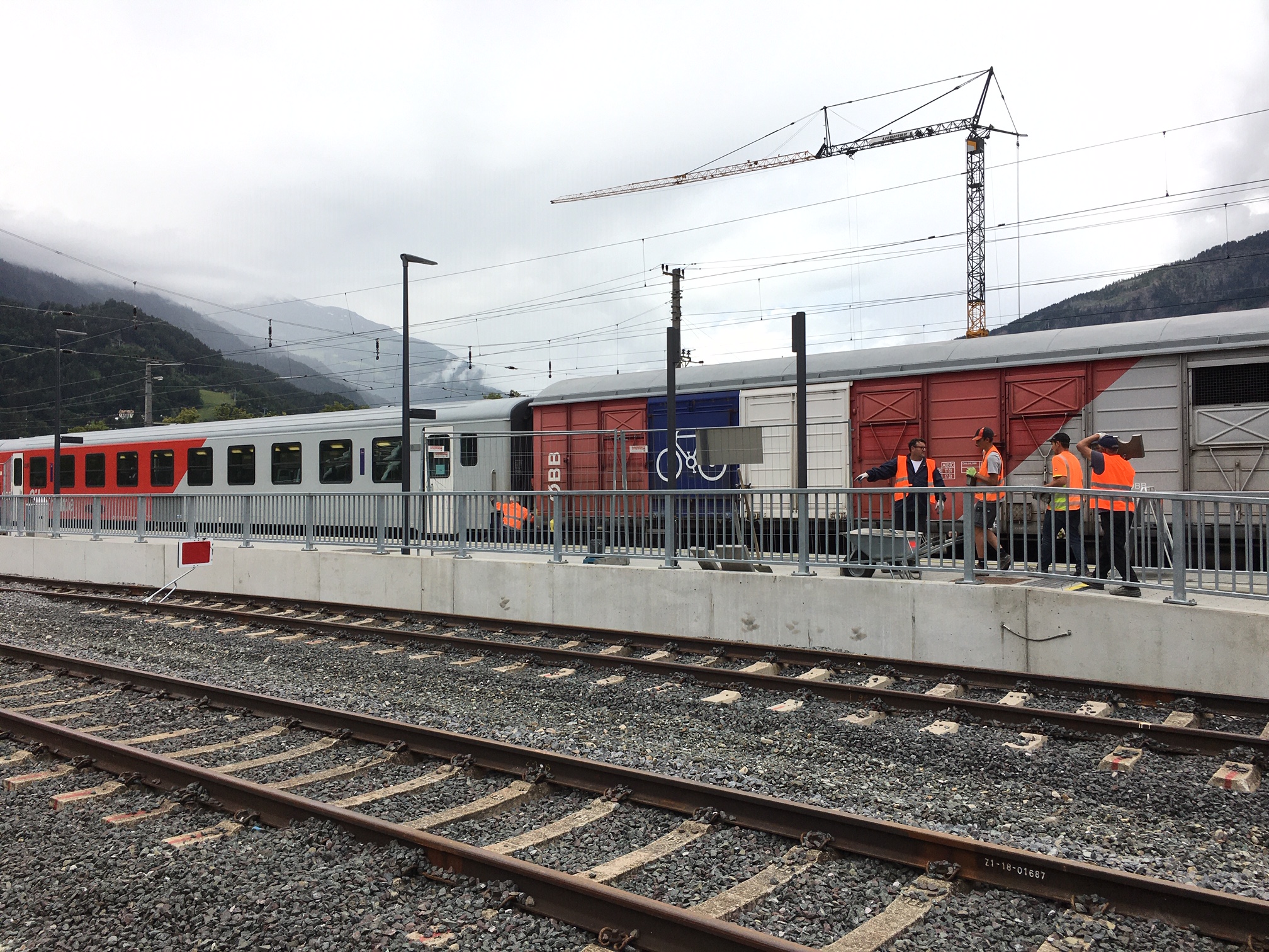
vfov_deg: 48.2
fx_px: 1063
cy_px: 476
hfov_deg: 61.7
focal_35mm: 29
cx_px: 634
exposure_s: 1/1099
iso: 25
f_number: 2.2
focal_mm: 4.15
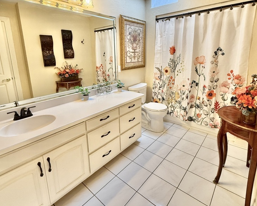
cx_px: 129
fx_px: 145
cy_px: 86
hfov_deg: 83.3
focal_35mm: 19
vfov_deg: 70.3
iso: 200
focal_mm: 2.22
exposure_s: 1/120
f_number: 2.2
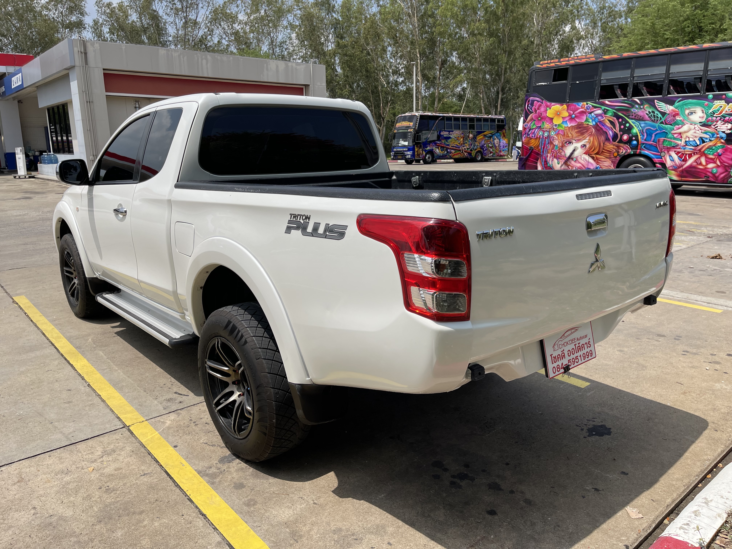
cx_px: 366
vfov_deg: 53.1
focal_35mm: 26
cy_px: 274
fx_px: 550
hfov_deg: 67.3
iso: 32
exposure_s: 1/4525
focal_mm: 5.1
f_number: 1.6
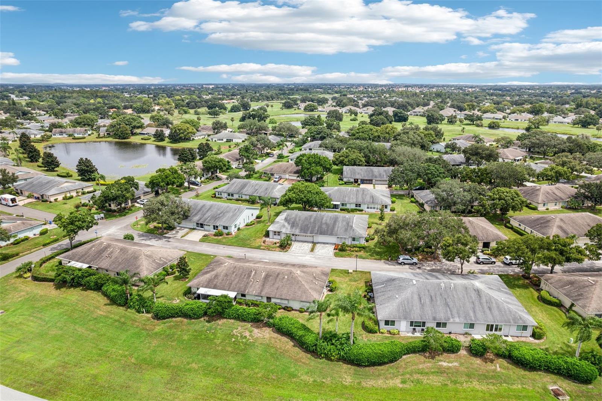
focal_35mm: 22
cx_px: 301
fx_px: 368
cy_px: 200
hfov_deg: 78.6
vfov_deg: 57.2
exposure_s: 1/3000
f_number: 2.8
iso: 130
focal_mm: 8.4
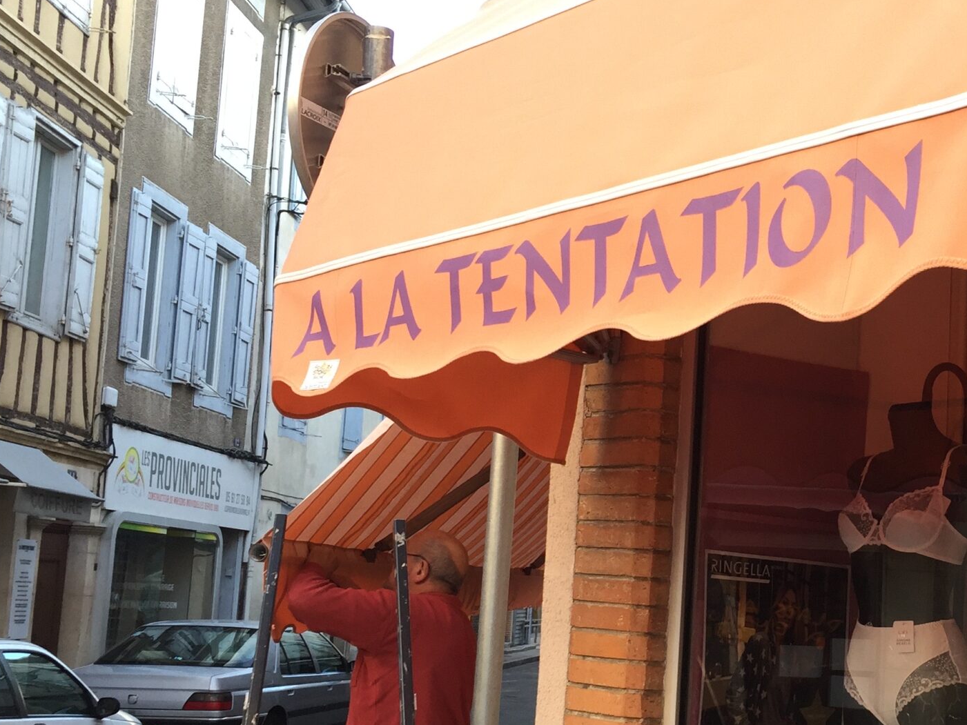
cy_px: 457
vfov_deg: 27.4
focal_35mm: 53
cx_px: 819
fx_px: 1481
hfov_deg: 34.7
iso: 50
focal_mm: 4.15
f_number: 2.2
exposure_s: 1/100
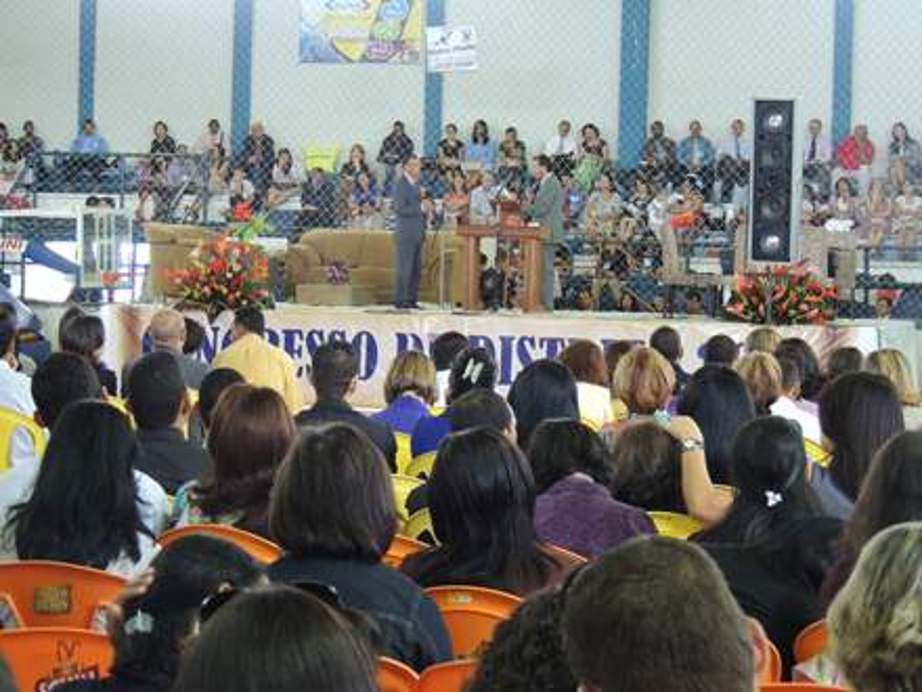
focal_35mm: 90
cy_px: 346
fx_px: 2397
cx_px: 461
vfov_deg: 16.4
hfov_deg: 21.8
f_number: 4.1
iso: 500
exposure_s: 1/25
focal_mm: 16
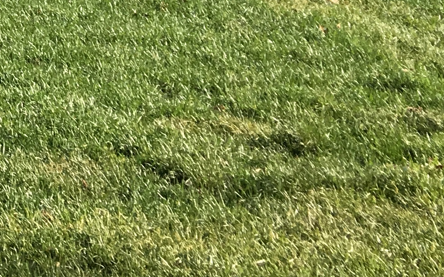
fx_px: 1549
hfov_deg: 14.4
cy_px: -376
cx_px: -348
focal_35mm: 128
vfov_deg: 9.2
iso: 25
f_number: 2.2
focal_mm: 4.15
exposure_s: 1/625
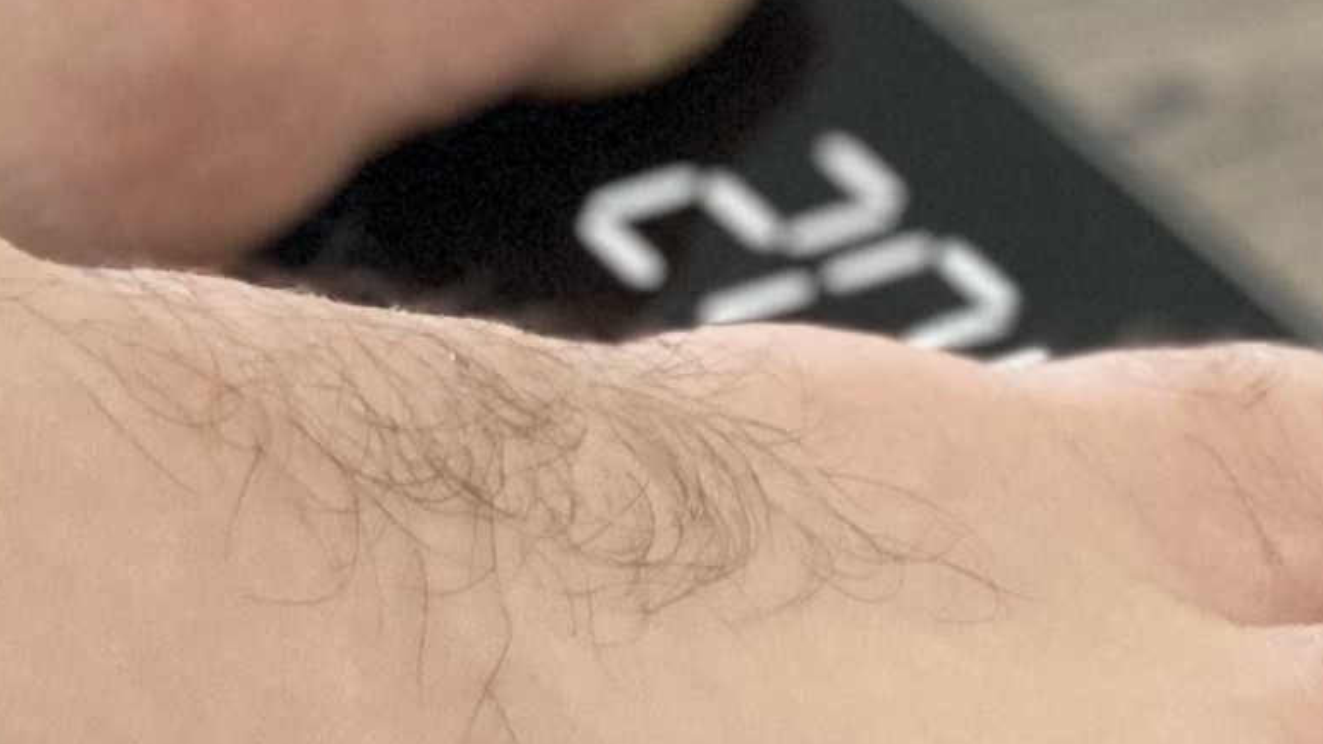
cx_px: 224
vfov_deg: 4.1
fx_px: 10382
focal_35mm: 296
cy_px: 250
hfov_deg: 7.3
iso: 400
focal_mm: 6
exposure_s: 1/24
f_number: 2
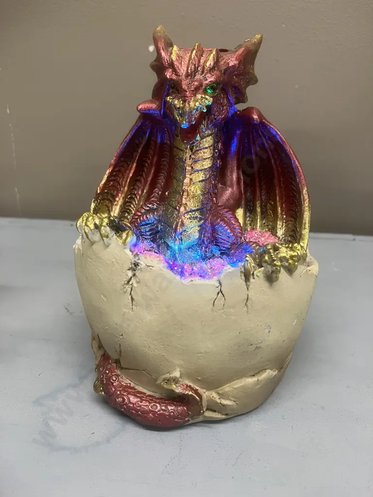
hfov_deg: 49.7
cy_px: 248
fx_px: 402
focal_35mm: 28
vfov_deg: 63.4
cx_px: 186
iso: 125
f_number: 1.8
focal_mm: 3.99
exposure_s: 1/50
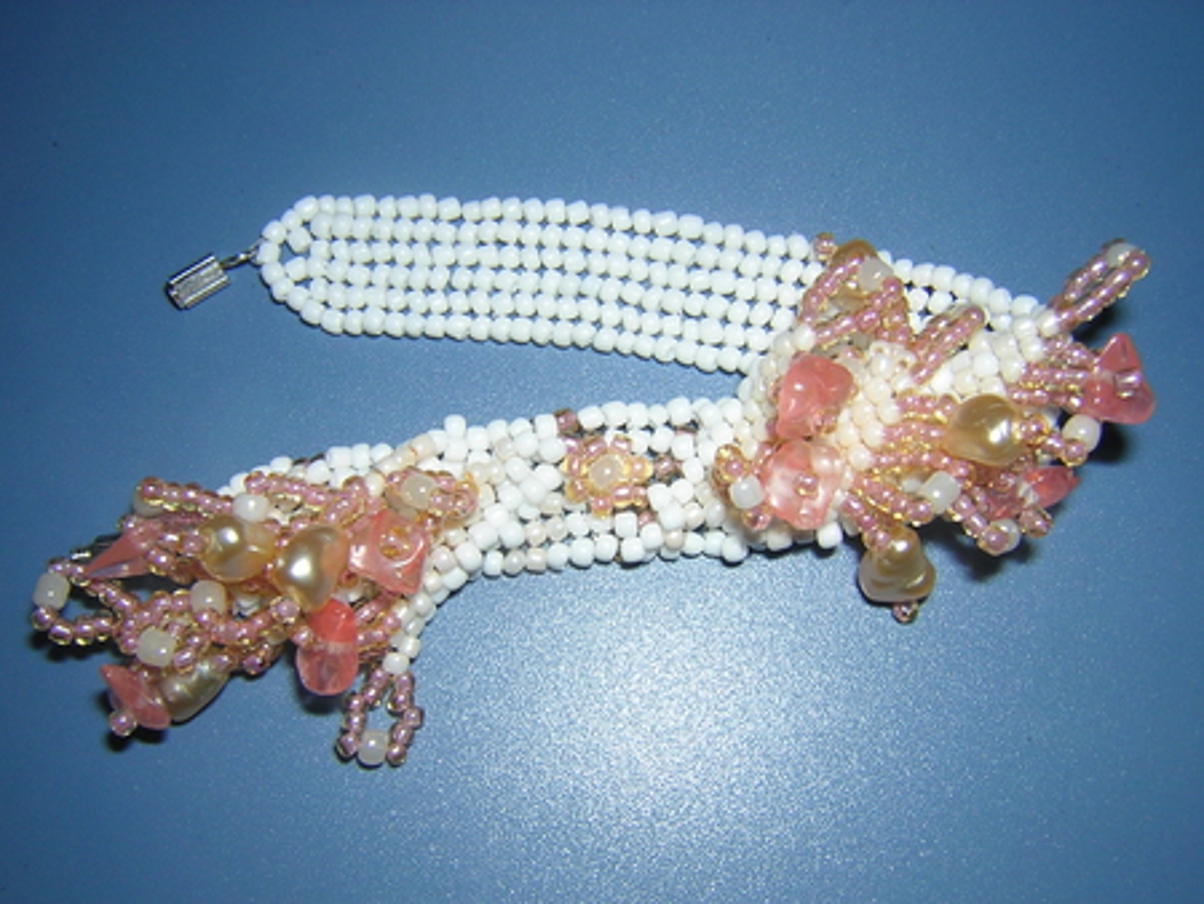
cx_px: 602
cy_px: 452
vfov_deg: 39.7
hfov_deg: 51.3
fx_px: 1253
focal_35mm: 36
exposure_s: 1/60.1
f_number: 5.2
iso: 100
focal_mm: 4.7
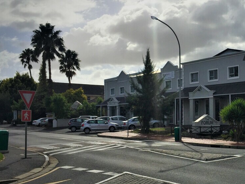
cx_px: 197
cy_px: 107
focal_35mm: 47
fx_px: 333
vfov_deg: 30.8
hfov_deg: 38.8
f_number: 2.2
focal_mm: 4.15
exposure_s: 1/6623
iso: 32
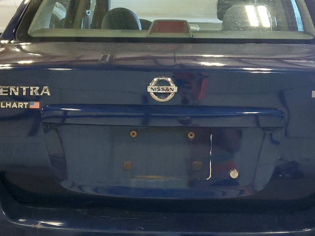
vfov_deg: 29.1
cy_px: 135
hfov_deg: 38.1
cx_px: 176
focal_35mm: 50
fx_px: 455
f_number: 1.5
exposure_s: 1/60.2
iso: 289
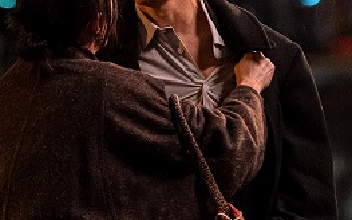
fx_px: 5685
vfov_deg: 2.2
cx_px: 147
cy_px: 115
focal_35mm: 593
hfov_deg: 3.5
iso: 4000
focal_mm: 170
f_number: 3.5
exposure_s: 1/200
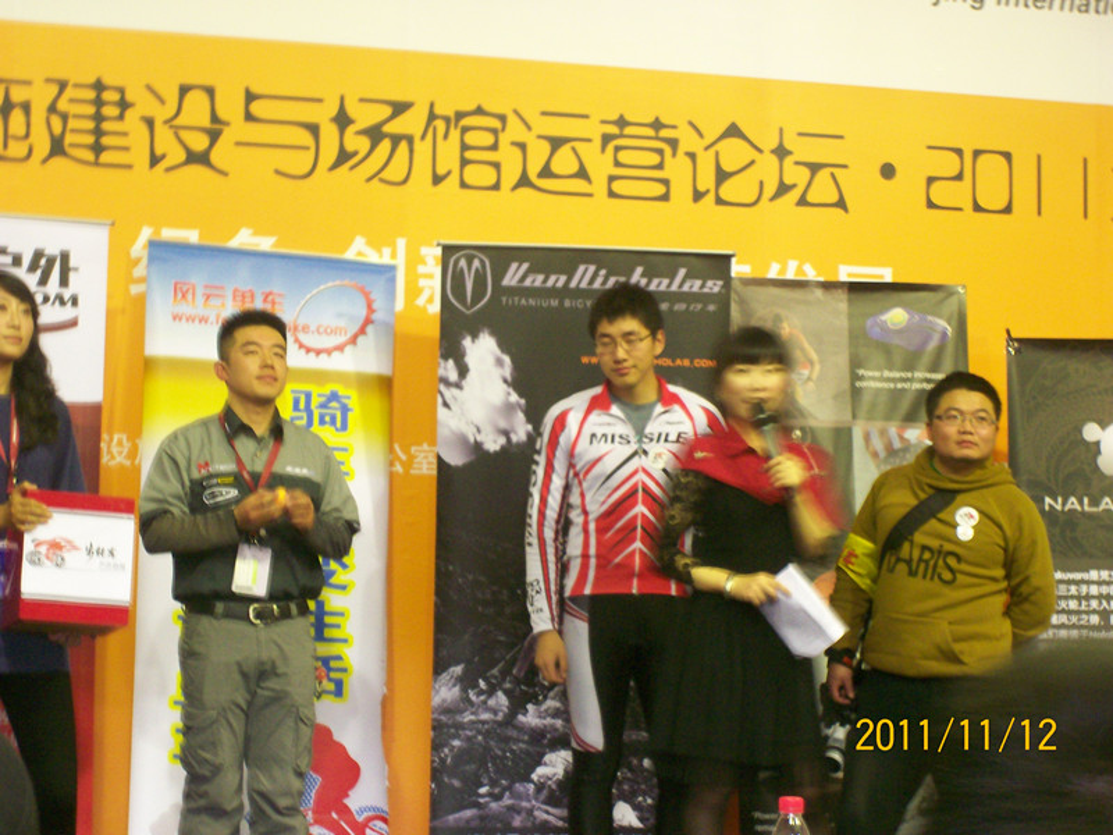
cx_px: 556
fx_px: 2733
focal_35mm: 85
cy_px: 418
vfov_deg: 17.4
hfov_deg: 23.0
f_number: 4.2
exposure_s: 1/4.61
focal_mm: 14.1
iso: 200
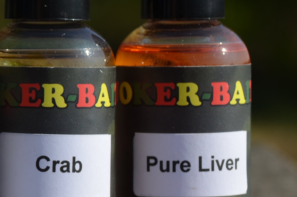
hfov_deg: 7.0
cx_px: -87
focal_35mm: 292
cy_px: 140
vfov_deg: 4.7
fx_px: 2404
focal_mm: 70
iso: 100
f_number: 8
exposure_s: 1/400
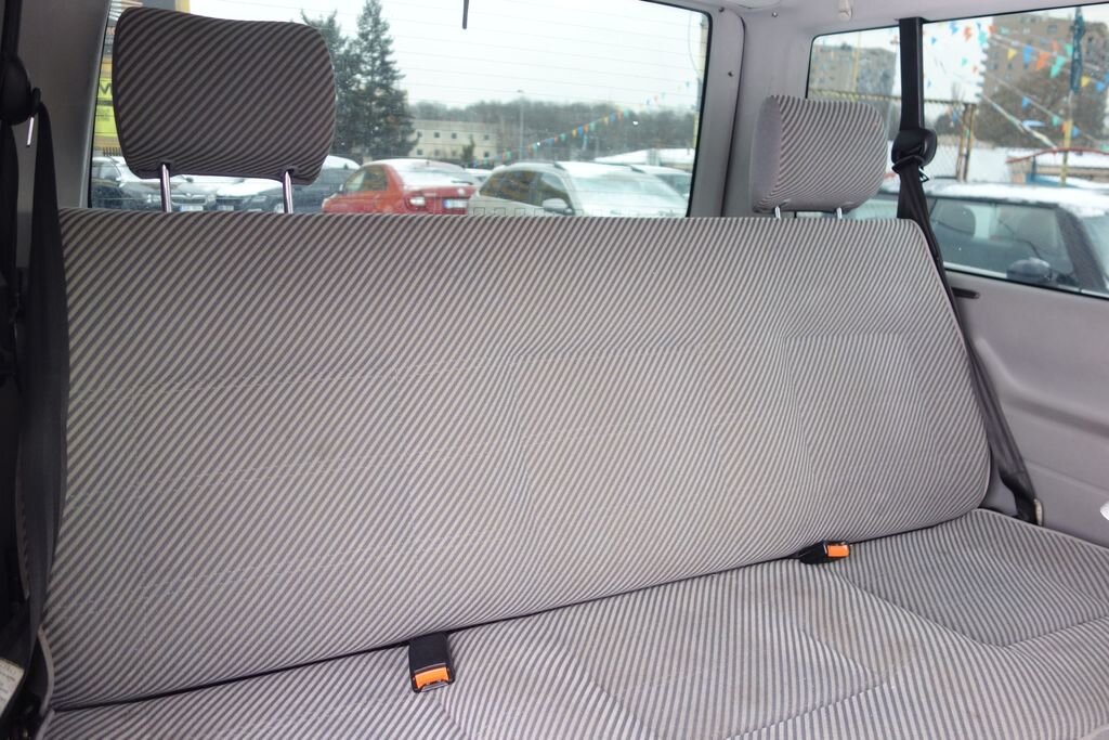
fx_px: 863
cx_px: 554
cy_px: 370
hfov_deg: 65.5
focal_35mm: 28
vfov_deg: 46.4
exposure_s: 1/30
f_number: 1.8
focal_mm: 10.4
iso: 200
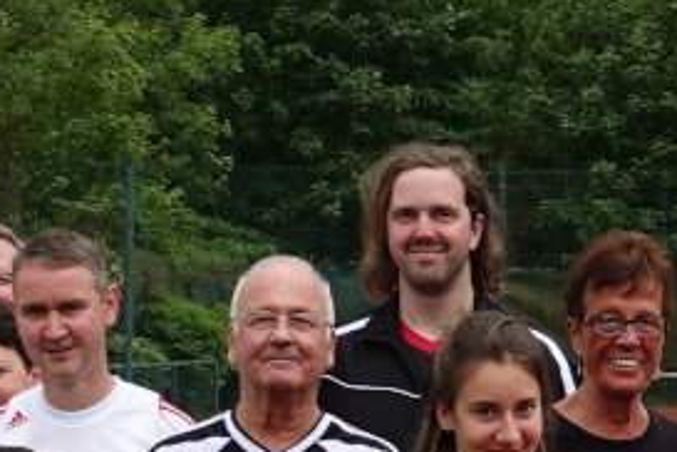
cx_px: 642
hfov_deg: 15.3
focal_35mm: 132
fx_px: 2482
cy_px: 599
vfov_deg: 10.2
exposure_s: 1/250
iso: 100
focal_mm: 8.8
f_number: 3.2
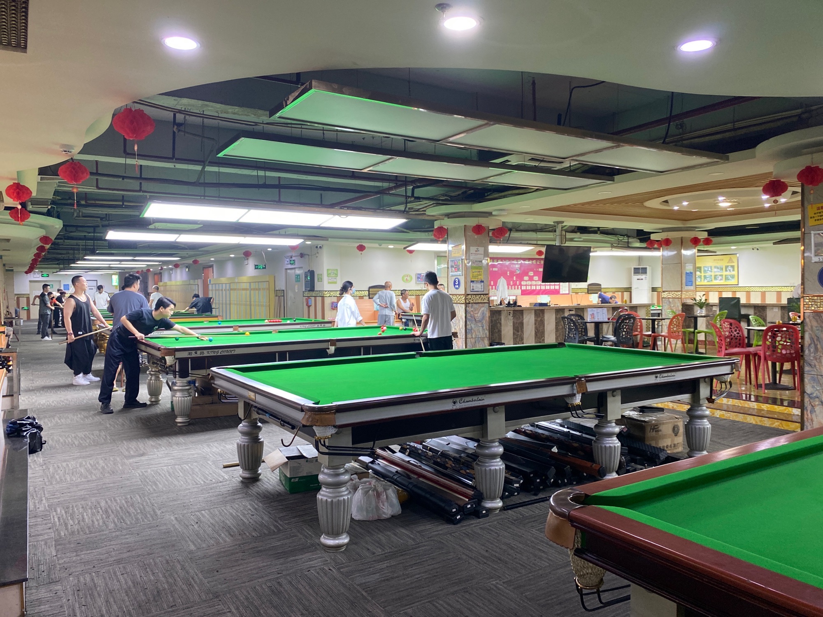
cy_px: 308
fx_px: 618
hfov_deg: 67.3
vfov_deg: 53.1
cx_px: 412
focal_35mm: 26
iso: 125
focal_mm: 4.25
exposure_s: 1/50
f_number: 1.8
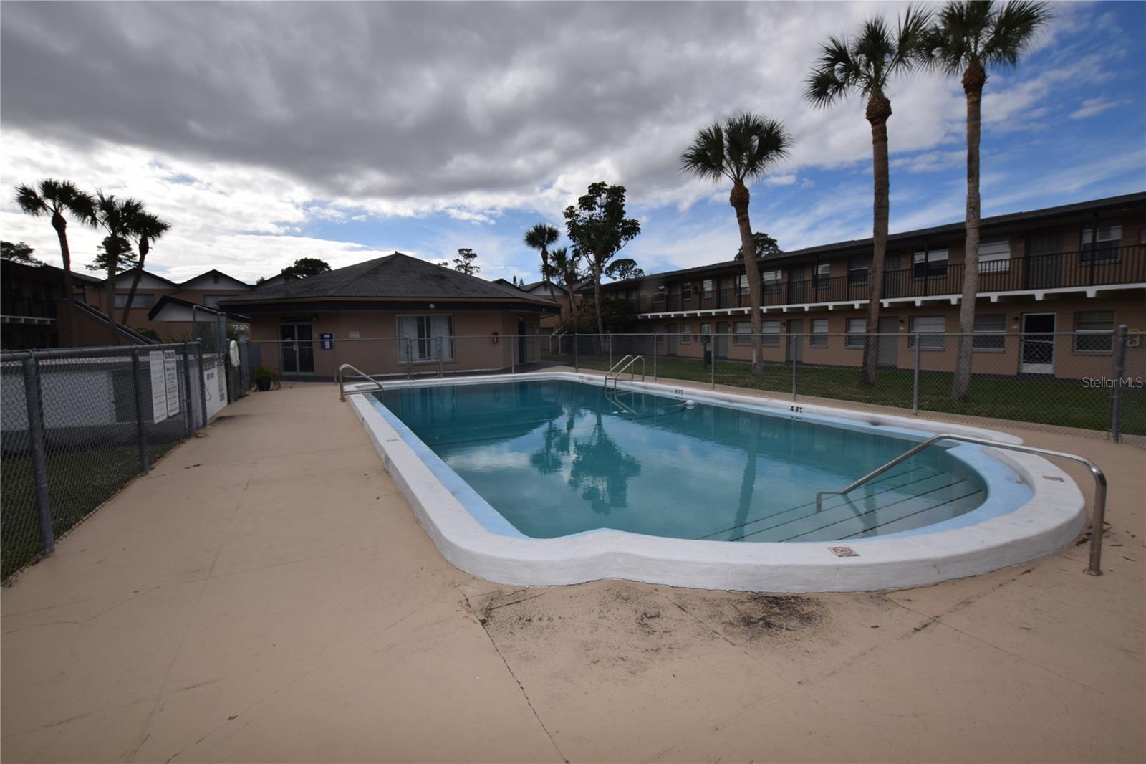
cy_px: 382
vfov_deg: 77.3
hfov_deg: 100.4
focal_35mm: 15
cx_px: 573
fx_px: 477
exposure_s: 1/200
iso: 100
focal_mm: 10
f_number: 13
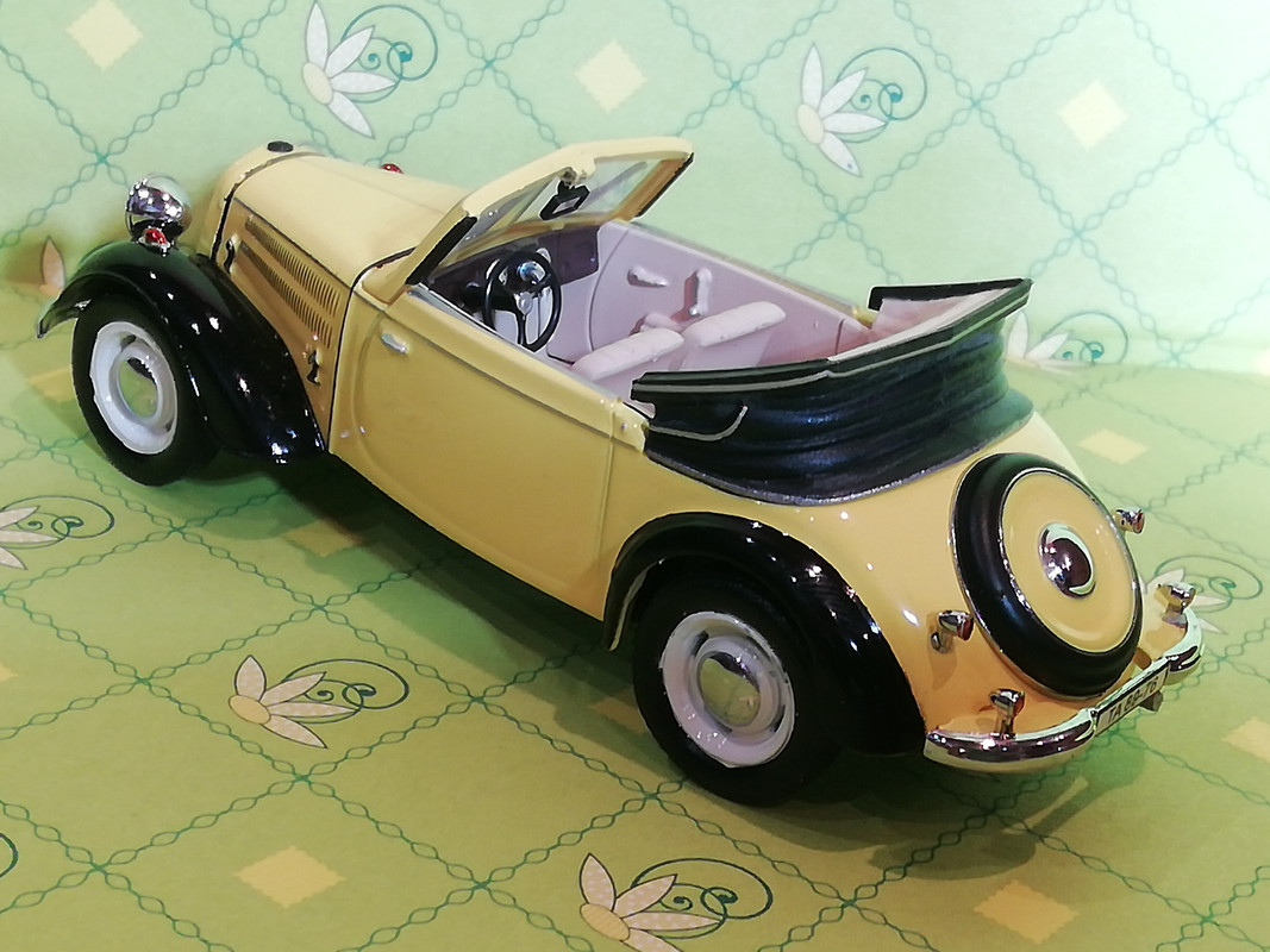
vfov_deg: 21.6
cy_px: 476
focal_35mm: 68
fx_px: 2495
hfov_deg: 28.6
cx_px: 635
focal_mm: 3.46
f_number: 2.2
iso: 160
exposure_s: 1/33.3
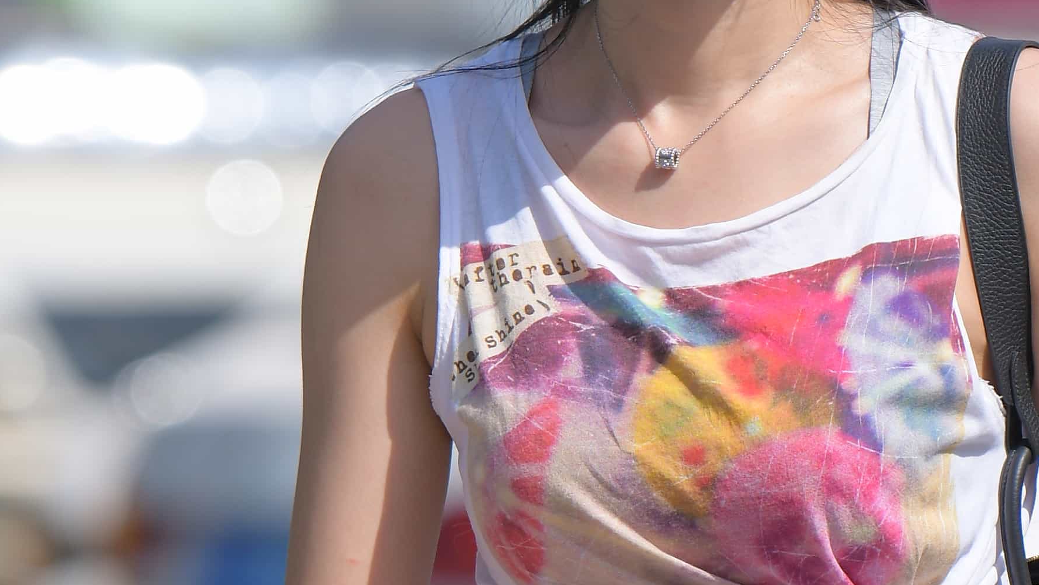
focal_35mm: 976
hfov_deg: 2.2
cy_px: 671
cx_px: 768
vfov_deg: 1.2
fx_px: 26891
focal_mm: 200
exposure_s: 1/1000
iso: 80
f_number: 4
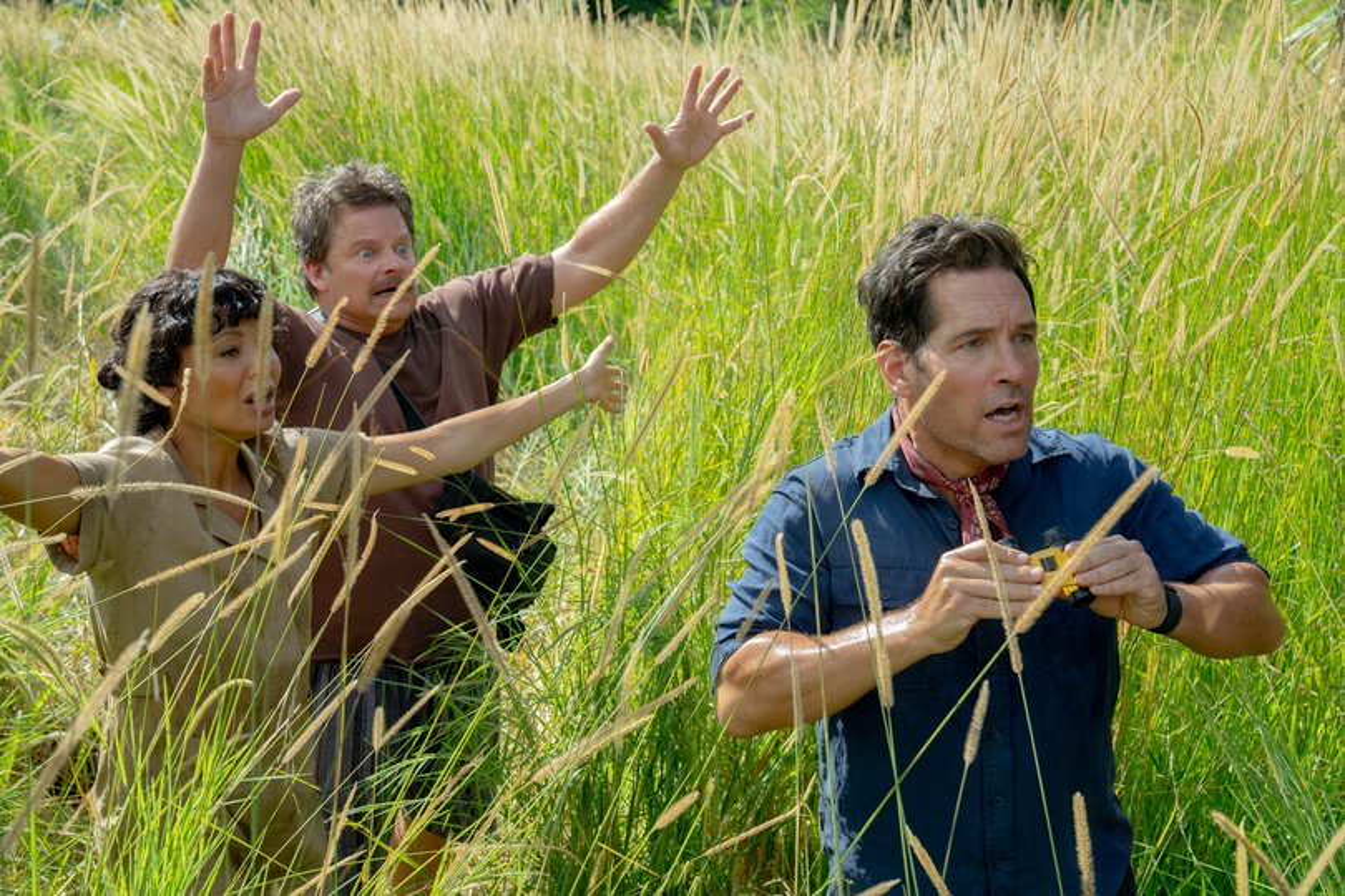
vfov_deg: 22.6
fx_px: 2241
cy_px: 448
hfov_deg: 33.4
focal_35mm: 60
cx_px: 672
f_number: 11
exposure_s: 1/400
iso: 800
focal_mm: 60
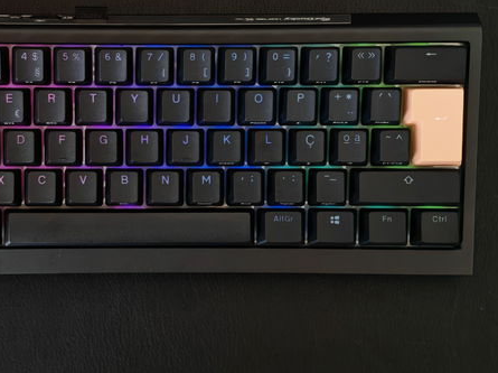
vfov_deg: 18.4
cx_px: 145
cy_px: 160
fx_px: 1150
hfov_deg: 24.3
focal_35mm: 80
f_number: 1.6
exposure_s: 1/100
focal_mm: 5.4
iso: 400
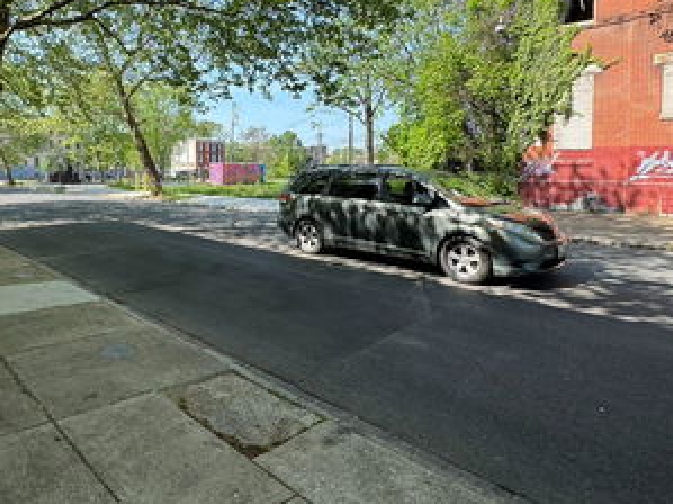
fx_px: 466
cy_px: 182
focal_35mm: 24
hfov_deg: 69.9
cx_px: 234
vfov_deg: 56.0
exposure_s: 1/479
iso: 40
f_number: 2.2
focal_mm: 2.22
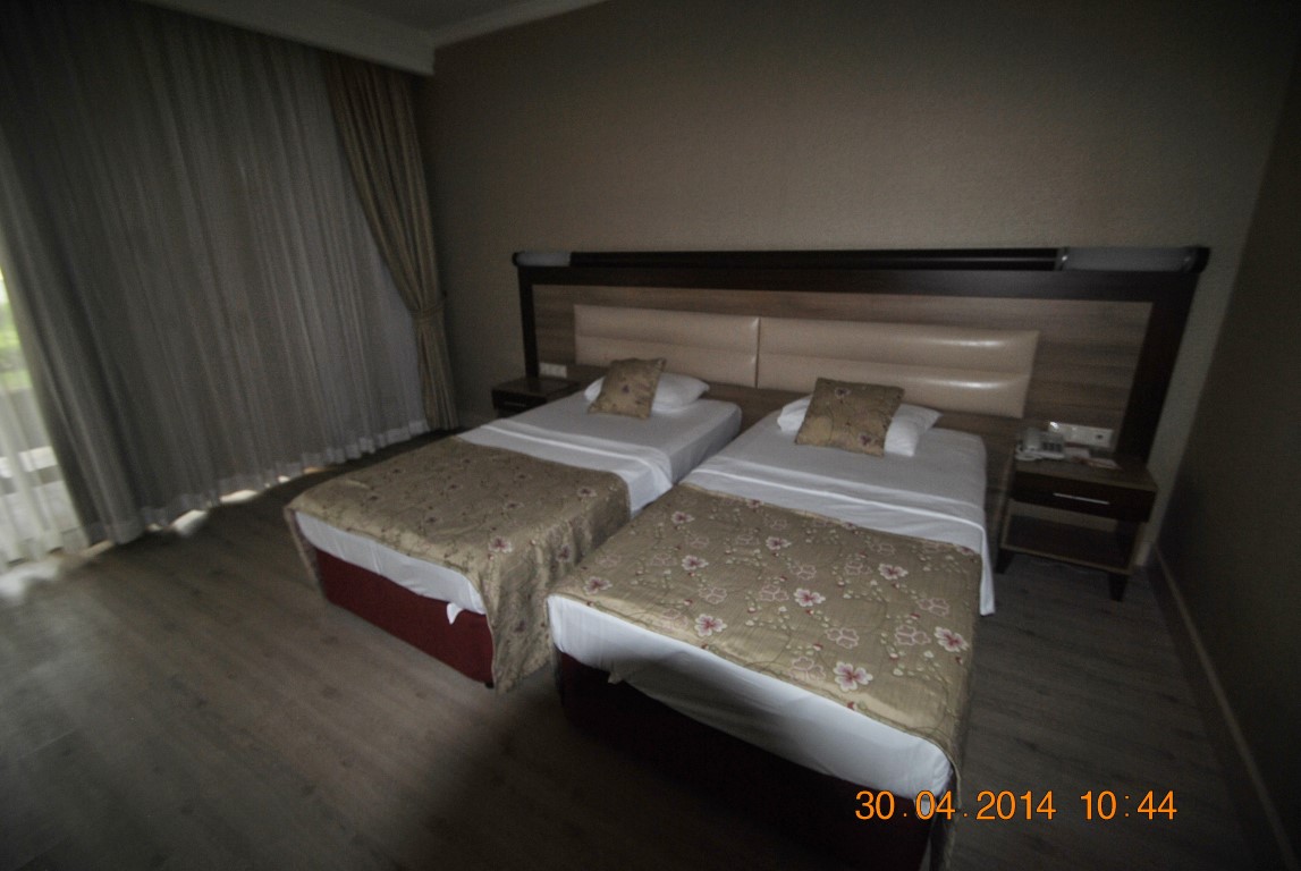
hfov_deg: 100.3
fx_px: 543
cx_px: 650
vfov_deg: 77.5
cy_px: 436
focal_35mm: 15
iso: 200
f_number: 3.5
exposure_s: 1/60
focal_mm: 10
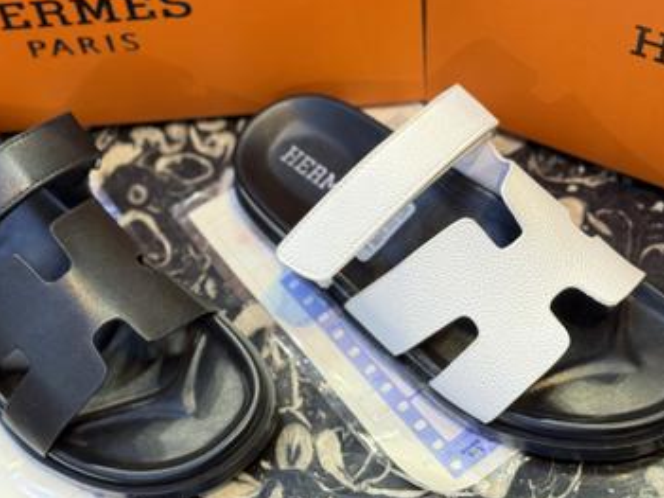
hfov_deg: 31.2
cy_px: 225
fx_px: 1189
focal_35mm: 62
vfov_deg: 23.6
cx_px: 288
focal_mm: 6.76
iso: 80
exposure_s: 1/100
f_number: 1.78
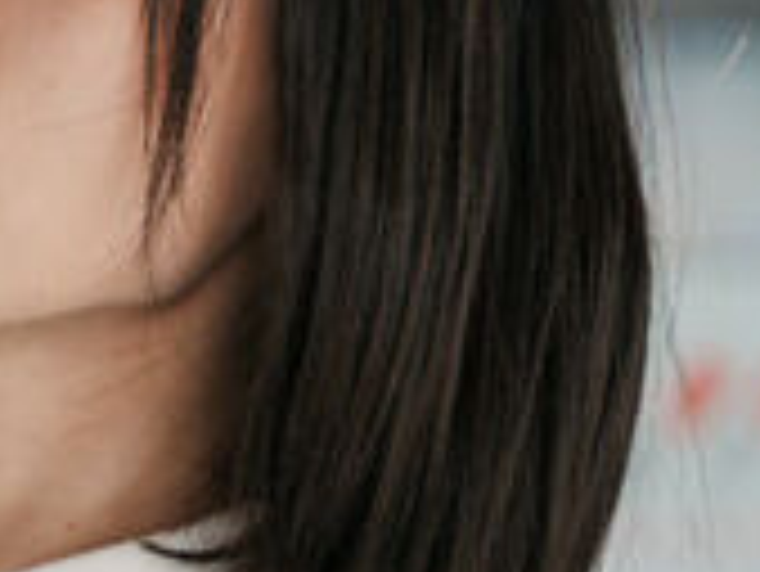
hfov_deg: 5.0
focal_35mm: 394
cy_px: 586
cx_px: -234
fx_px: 8652
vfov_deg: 3.8
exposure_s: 1/400
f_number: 2.8
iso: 200
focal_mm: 65.8
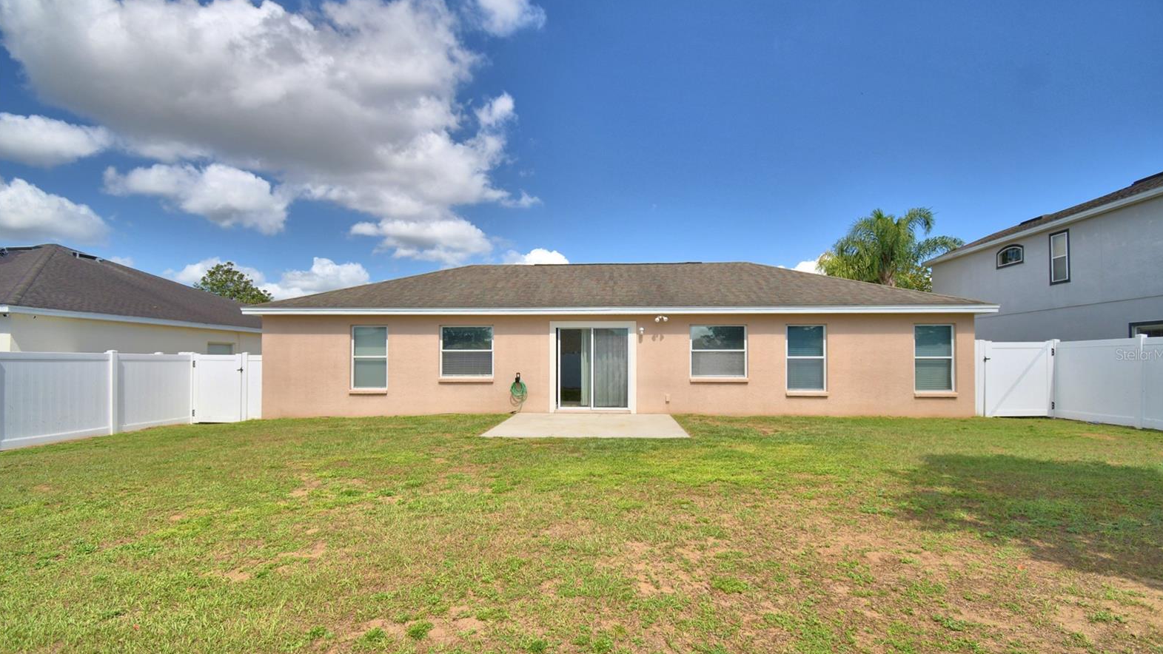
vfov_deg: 67.0
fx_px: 493
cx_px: 589
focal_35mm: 16
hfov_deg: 99.4
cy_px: 354
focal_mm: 10
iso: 100
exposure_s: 1/1600
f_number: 4.5
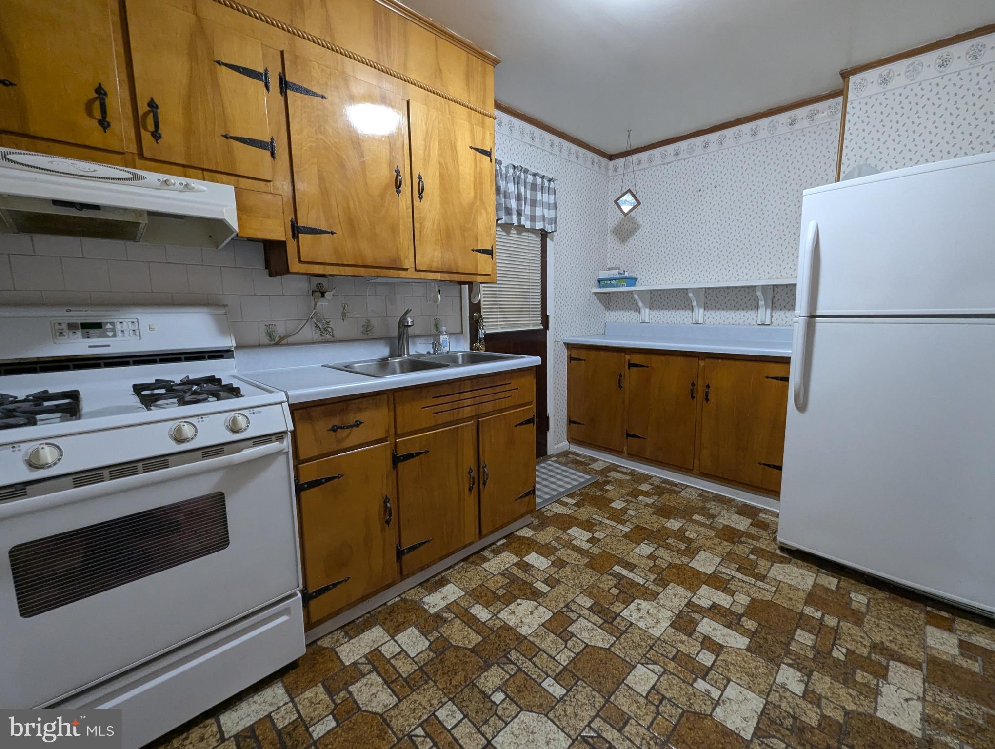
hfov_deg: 106.1
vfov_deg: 90.1
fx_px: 374
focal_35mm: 13
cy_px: 374
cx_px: 498
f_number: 2.2
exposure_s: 1/40
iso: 295
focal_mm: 1.95
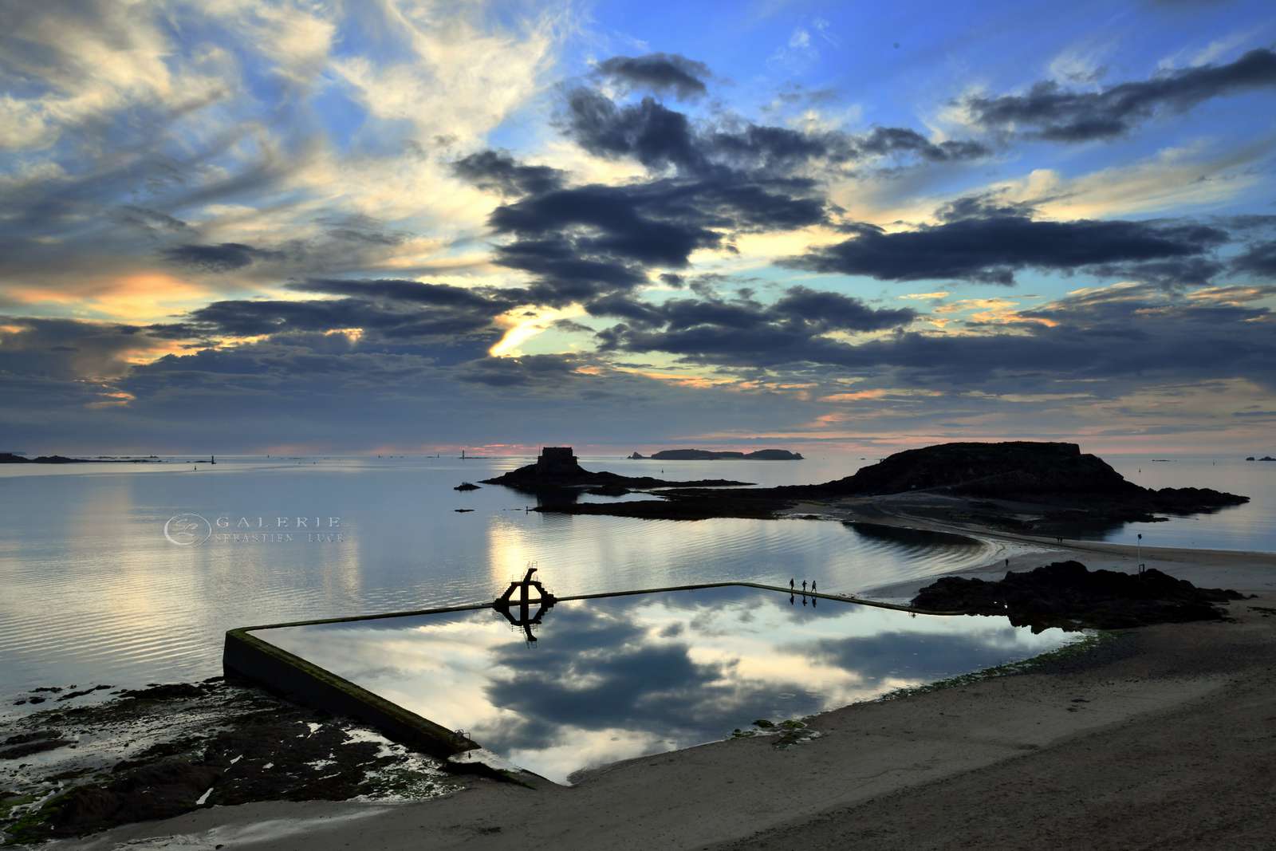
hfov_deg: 61.9
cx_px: 638
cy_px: 426
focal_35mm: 30
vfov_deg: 43.6
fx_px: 1063
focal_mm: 30
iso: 500
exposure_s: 1/100
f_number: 16
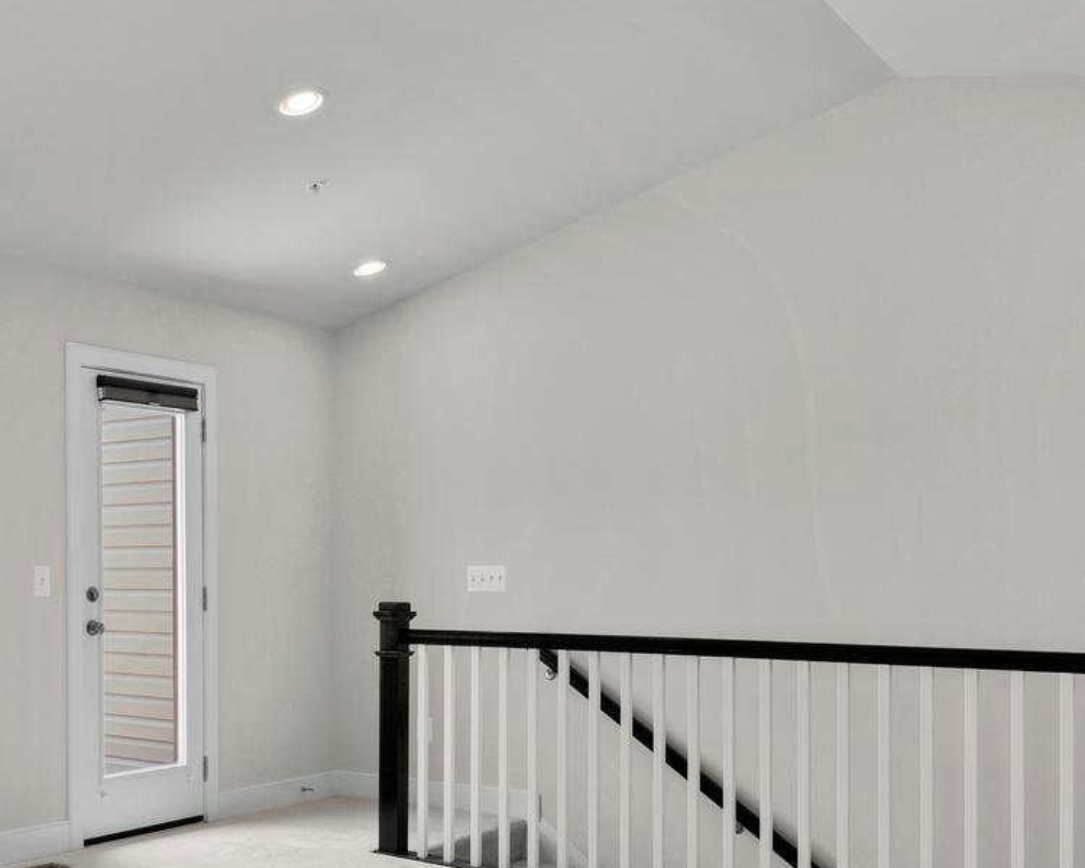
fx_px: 1317
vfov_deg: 36.1
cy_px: 576
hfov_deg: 41.0
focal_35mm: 41
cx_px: 93
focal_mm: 16
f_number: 8
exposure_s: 1/10
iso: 100
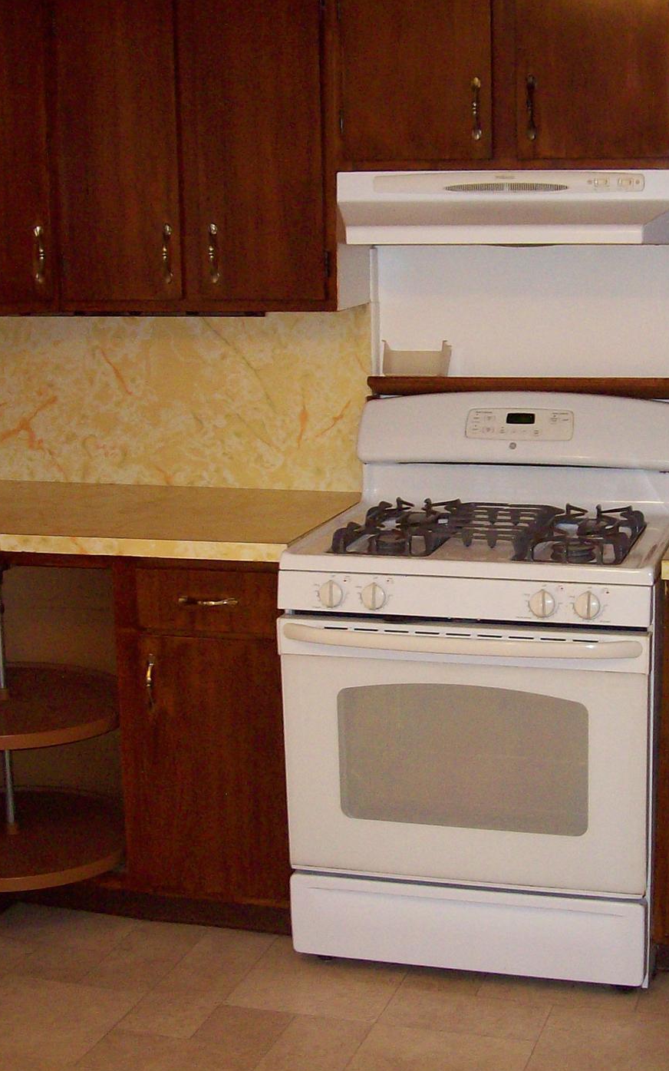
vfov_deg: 36.3
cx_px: 432
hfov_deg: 23.1
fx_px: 1633
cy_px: 501
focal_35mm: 56
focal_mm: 6
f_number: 2.7
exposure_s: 1/64
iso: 140
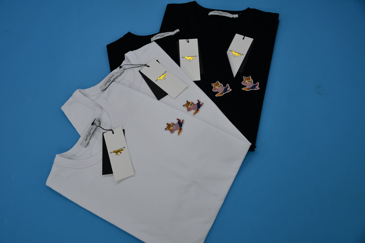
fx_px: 406
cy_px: 122
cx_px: 182
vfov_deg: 33.4
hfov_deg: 48.5
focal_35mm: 40
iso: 800
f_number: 4
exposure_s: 1/250
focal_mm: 27
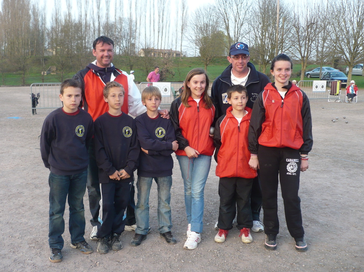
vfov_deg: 36.8
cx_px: 168
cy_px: 134
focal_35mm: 39
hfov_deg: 47.8
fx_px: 410
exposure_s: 1/40
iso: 100
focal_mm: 5.8
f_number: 2.8
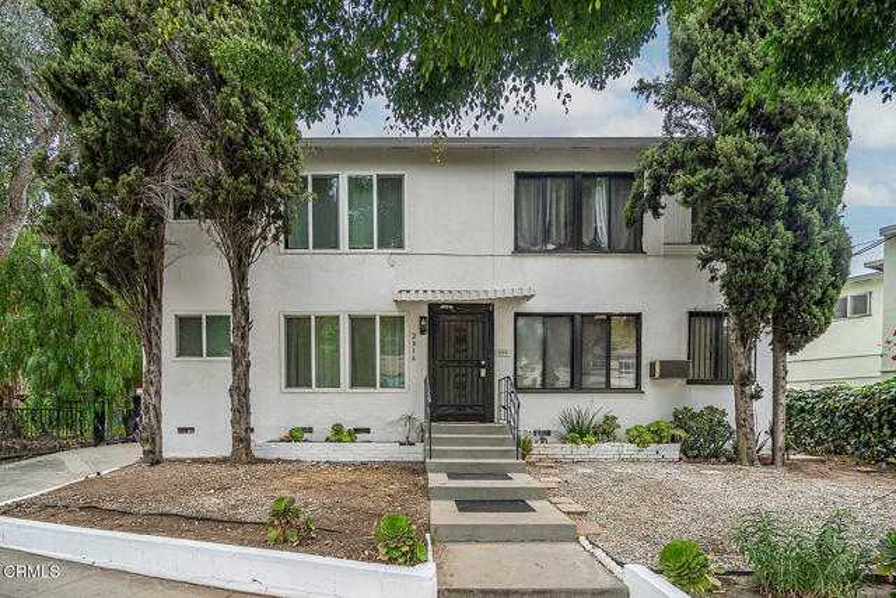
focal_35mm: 16
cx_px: 448
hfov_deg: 96.7
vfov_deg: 73.8
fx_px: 398
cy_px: 299
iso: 320
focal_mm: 16
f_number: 4
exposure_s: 1/640
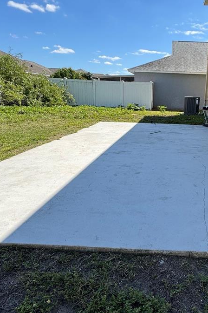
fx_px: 225
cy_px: 160
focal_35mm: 26
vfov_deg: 69.4
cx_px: 165
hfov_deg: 47.0
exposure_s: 1/1034
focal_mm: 2.22
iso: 40
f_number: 2.2
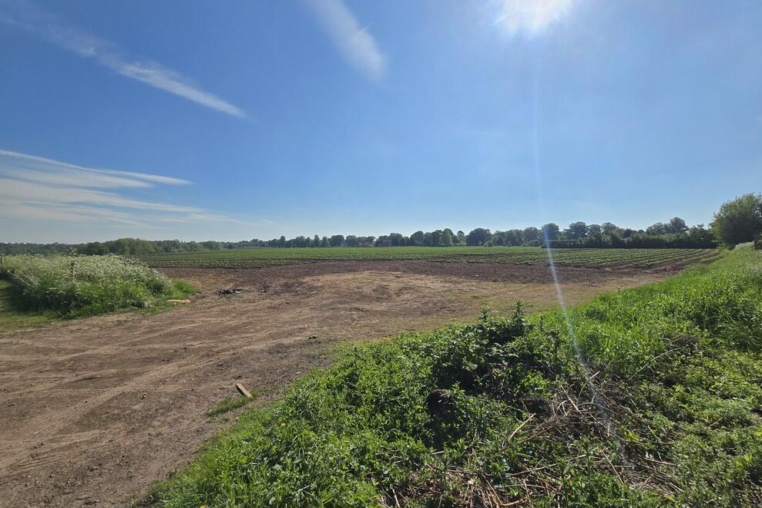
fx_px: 296
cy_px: 243
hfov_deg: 104.3
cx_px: 376
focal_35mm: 14
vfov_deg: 81.1
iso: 50
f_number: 2.2
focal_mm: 2.2
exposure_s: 1/5523
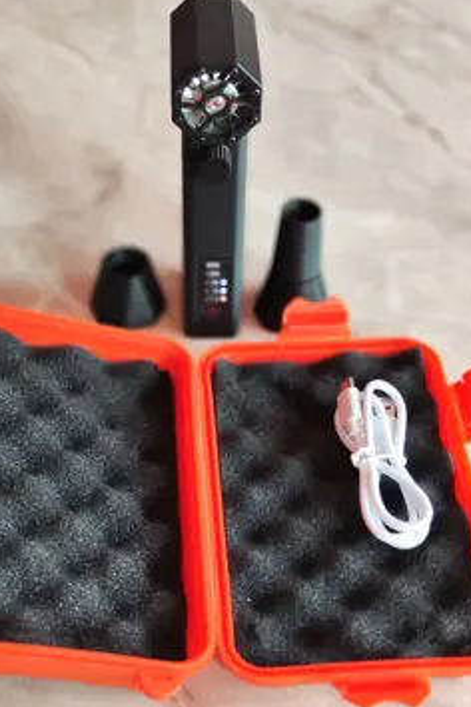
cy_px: 373
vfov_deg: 67.3
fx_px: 530
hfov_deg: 47.8
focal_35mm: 27
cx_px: 204
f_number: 1.69
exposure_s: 1/100
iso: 551
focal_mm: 7.01
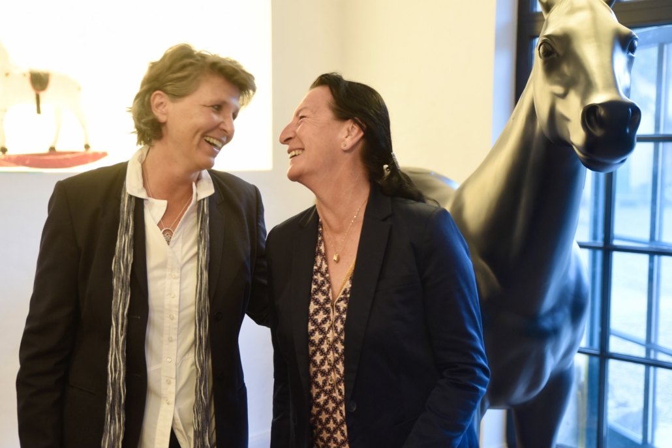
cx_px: 336
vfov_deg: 29.3
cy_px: 224
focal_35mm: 46
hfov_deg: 42.7
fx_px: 859
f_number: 3.2
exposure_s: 1/40
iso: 1250
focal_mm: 46
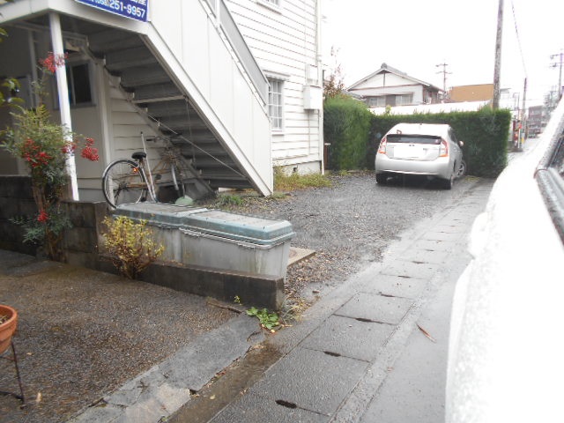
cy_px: 212
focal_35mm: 26
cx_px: 282
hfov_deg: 67.3
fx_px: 424
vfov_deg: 53.1
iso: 80
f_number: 3.2
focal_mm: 4.6
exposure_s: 1/80
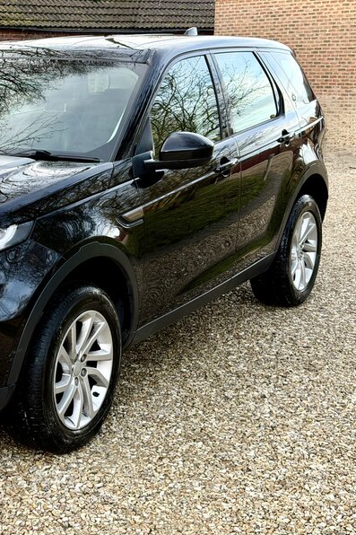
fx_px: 994
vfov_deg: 30.1
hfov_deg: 19.7
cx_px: 7
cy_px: 268
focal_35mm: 67
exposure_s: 1/142
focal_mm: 6.76
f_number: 1.78
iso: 64
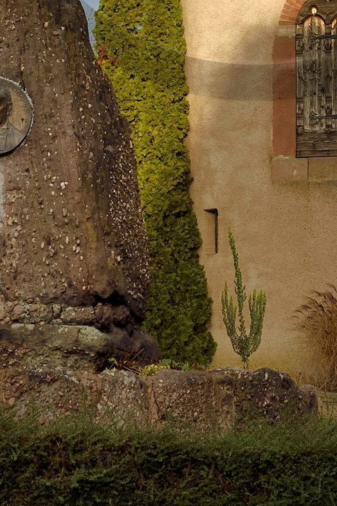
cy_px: -201
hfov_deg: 8.2
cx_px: 257
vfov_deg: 11.8
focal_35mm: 168
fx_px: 2361
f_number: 9
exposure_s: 1/250
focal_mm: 55
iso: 200
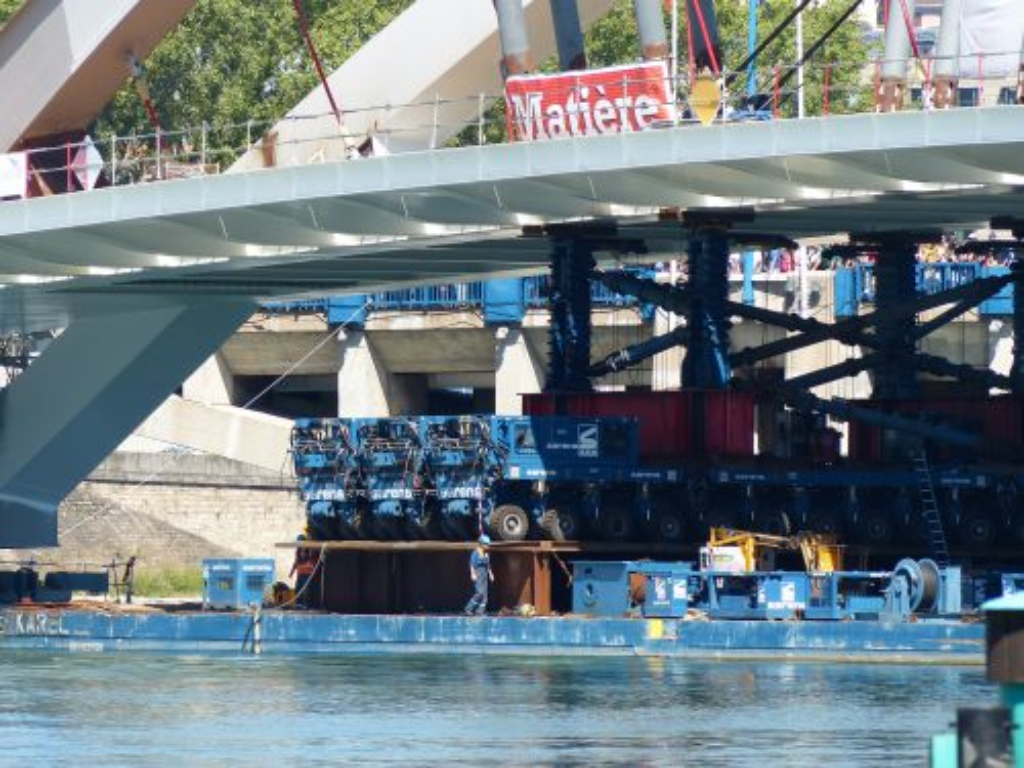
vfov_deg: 2.5
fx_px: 17749
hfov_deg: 3.3
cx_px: 512
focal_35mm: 600
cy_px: 384
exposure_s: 1/640
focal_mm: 108
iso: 100
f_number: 4
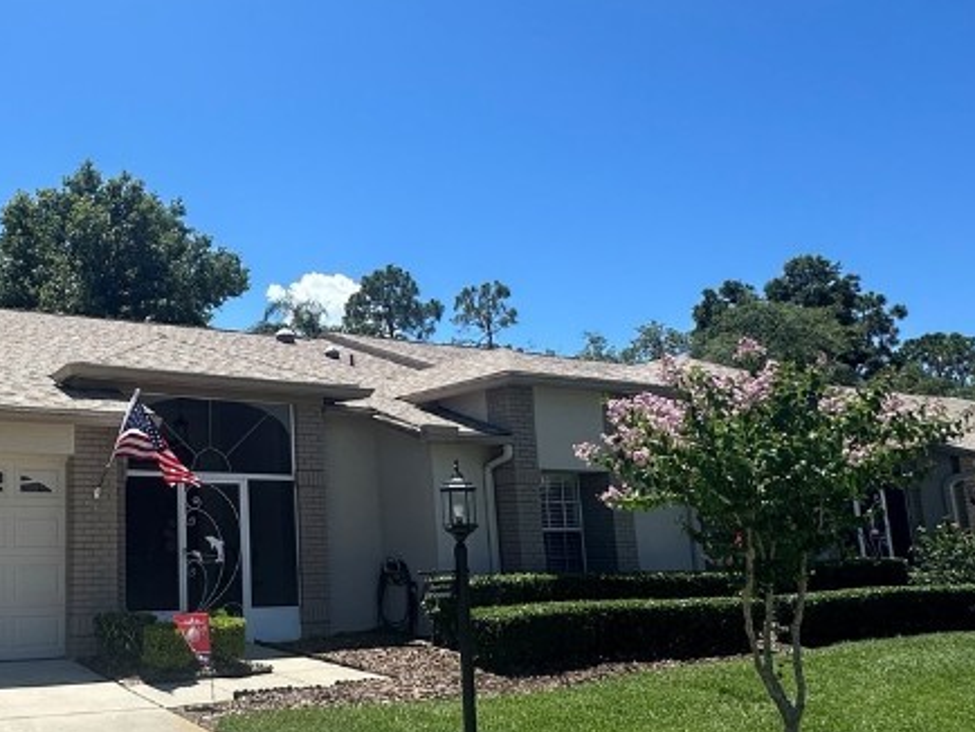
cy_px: 386
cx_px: 137
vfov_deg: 43.0
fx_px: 930
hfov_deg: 50.4
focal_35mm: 33
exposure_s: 1/1984
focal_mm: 2.22
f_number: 2.2
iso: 40
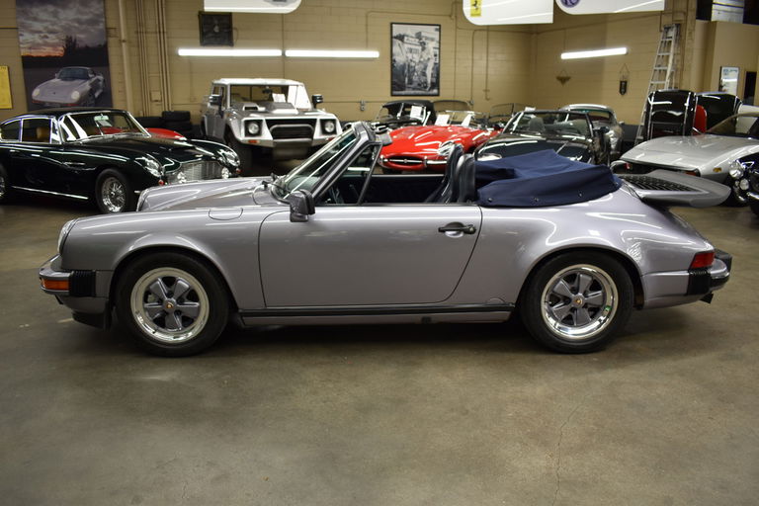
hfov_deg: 67.4
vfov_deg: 47.9
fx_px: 569
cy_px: 253
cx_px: 380
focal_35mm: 27
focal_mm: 18
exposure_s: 1/30
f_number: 3.5
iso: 220
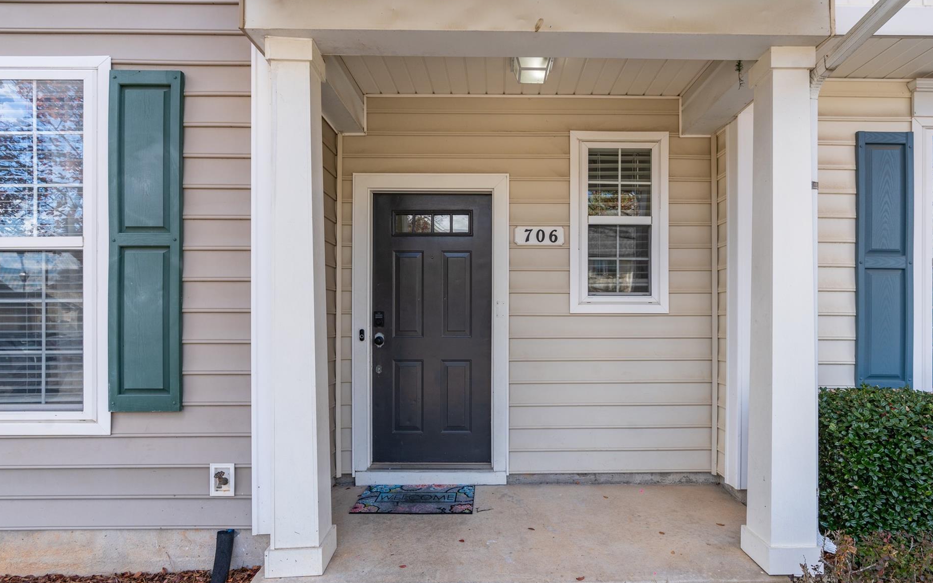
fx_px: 458
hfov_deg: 90.9
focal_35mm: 18
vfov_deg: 64.6
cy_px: 336
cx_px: 504
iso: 250
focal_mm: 16
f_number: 8
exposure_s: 1/125
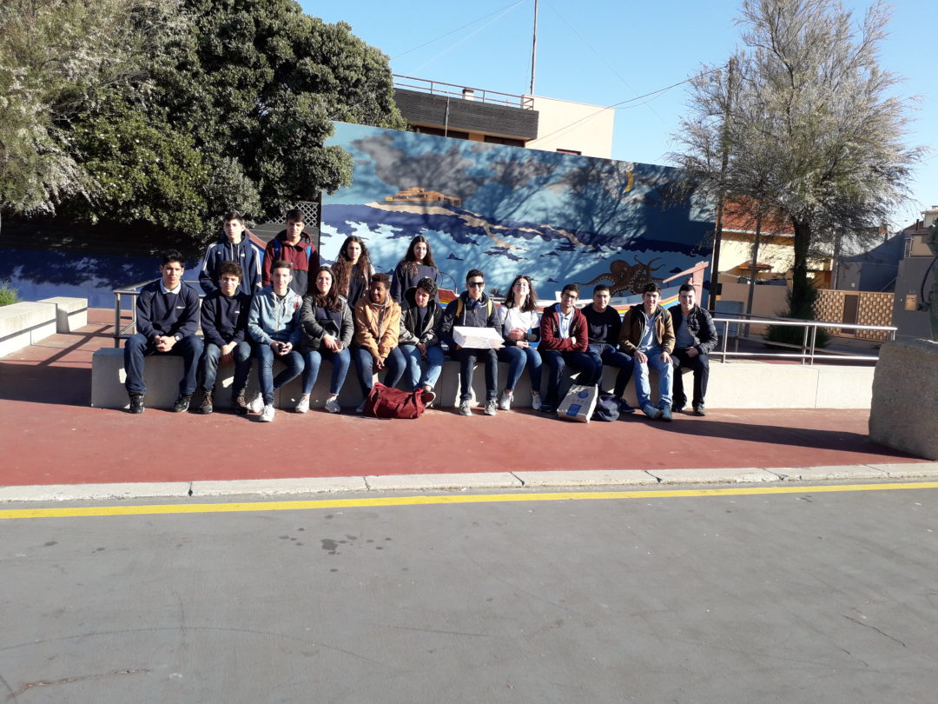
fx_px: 732
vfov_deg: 51.4
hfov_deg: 65.3
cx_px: 469
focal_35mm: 27
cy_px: 352
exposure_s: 1/765
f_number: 1.9
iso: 40
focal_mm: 3.6
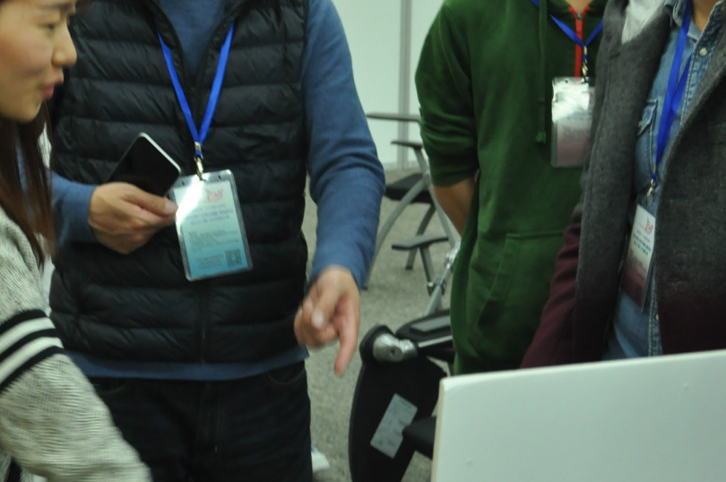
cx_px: 355
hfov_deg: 26.3
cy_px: 118
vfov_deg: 17.6
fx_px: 1551
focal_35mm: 77
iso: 800
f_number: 5
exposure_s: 1/25
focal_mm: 26
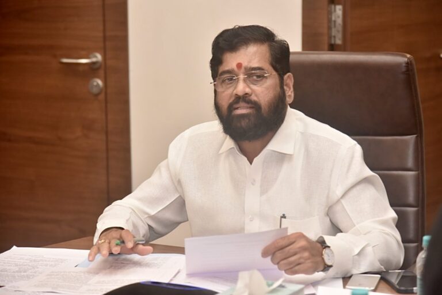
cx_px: 221
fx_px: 1289
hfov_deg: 19.5
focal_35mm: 105
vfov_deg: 13.0
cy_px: 148
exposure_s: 1/100
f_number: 4.5
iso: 1000
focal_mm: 105
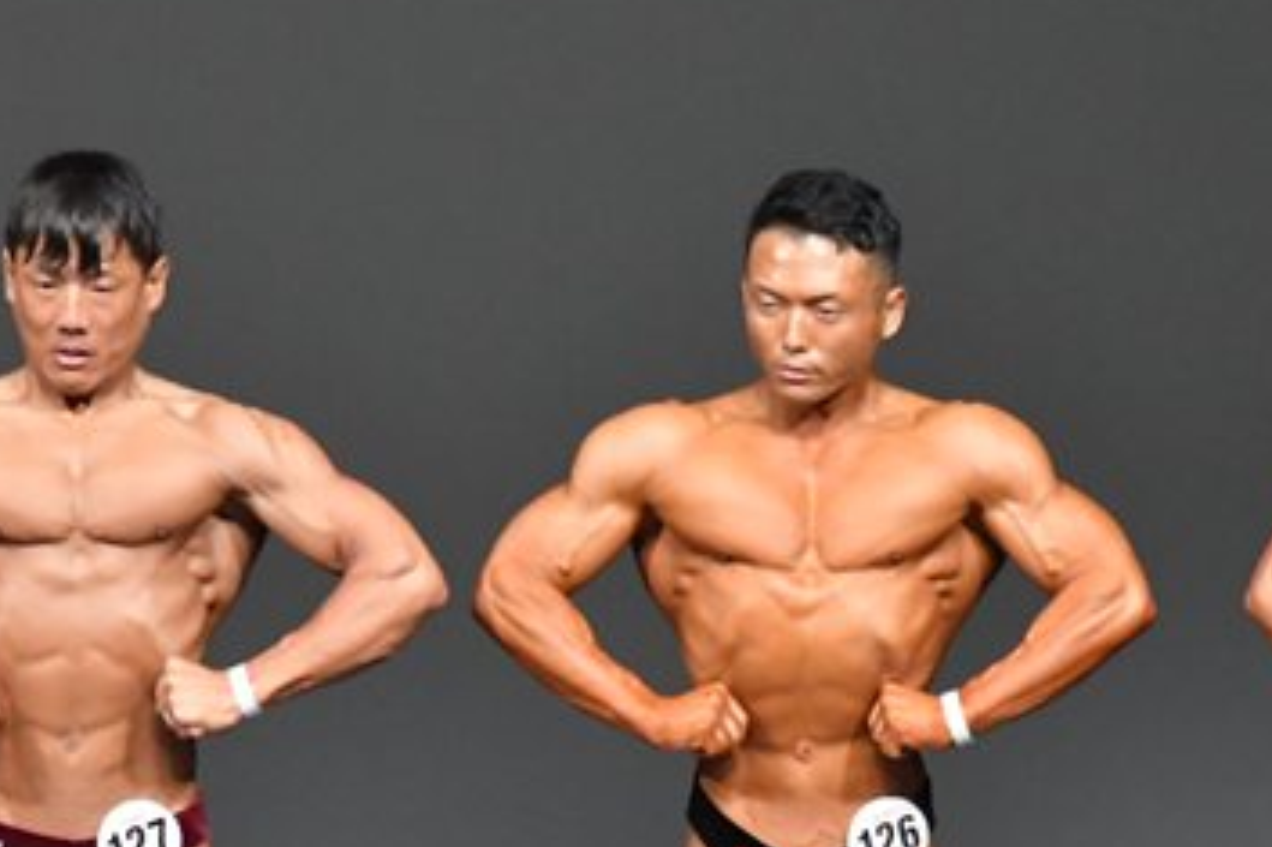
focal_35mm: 691
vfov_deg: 2.0
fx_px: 24403
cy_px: 876
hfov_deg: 3.0
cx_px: 686
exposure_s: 1/400
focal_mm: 210
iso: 5000
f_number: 5.6
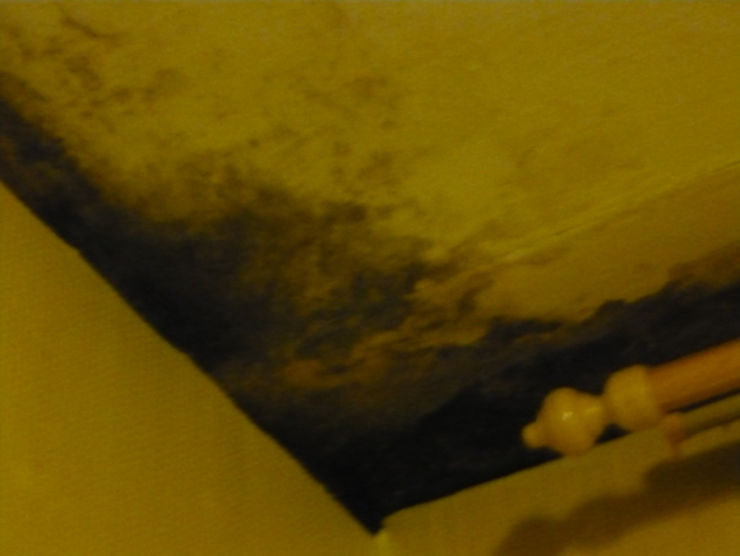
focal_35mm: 100
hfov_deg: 19.6
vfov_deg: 14.8
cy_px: 278
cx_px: 370
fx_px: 2139
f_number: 5.1
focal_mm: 16.5
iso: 1250
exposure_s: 1/4
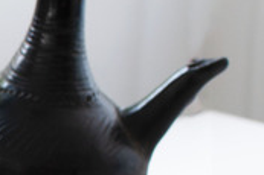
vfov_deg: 5.8
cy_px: 219
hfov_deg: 8.4
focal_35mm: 236
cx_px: -226
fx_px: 1731
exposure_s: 1/80
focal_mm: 35
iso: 200
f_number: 4
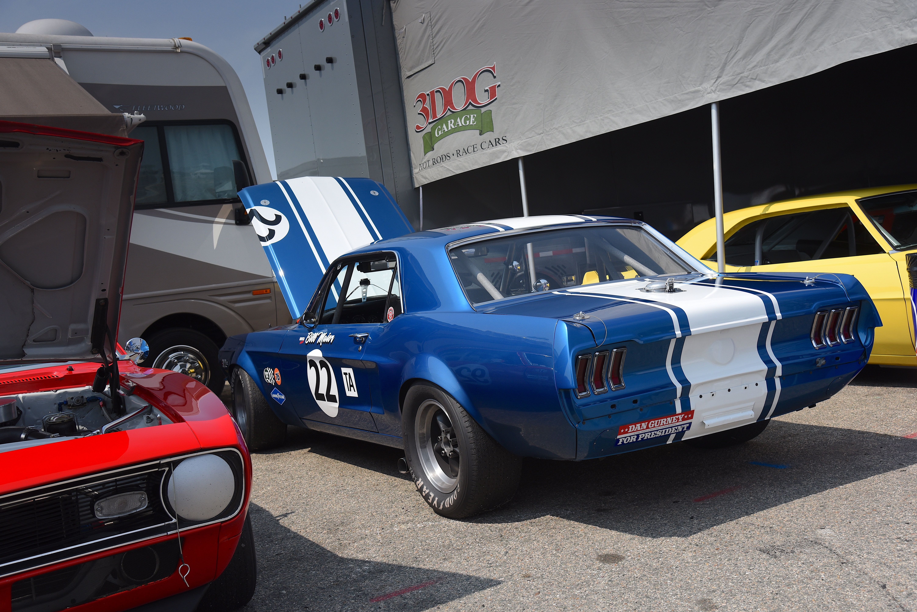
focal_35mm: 38
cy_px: 306
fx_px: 968
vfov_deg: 35.1
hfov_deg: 50.7
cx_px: 458
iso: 250
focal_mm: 38
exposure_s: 1/1000
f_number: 6.3
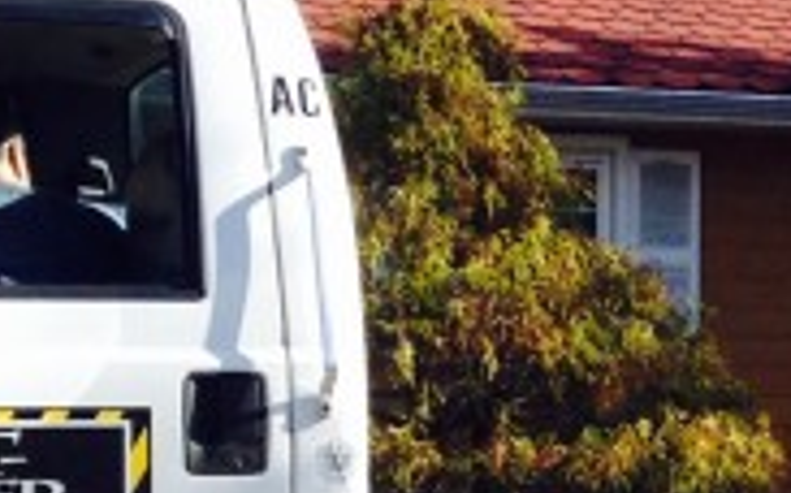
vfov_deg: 6.7
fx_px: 4221
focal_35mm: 196
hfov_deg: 10.0
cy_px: 510
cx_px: 1530
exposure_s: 1/797
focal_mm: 4.12
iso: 50
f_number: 2.4
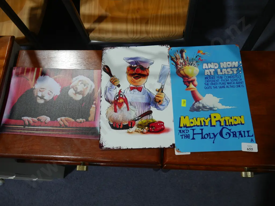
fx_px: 238
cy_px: 103
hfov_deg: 59.9
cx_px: 138
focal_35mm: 30
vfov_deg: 46.8
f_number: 3.6
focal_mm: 15
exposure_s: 1/100
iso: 200
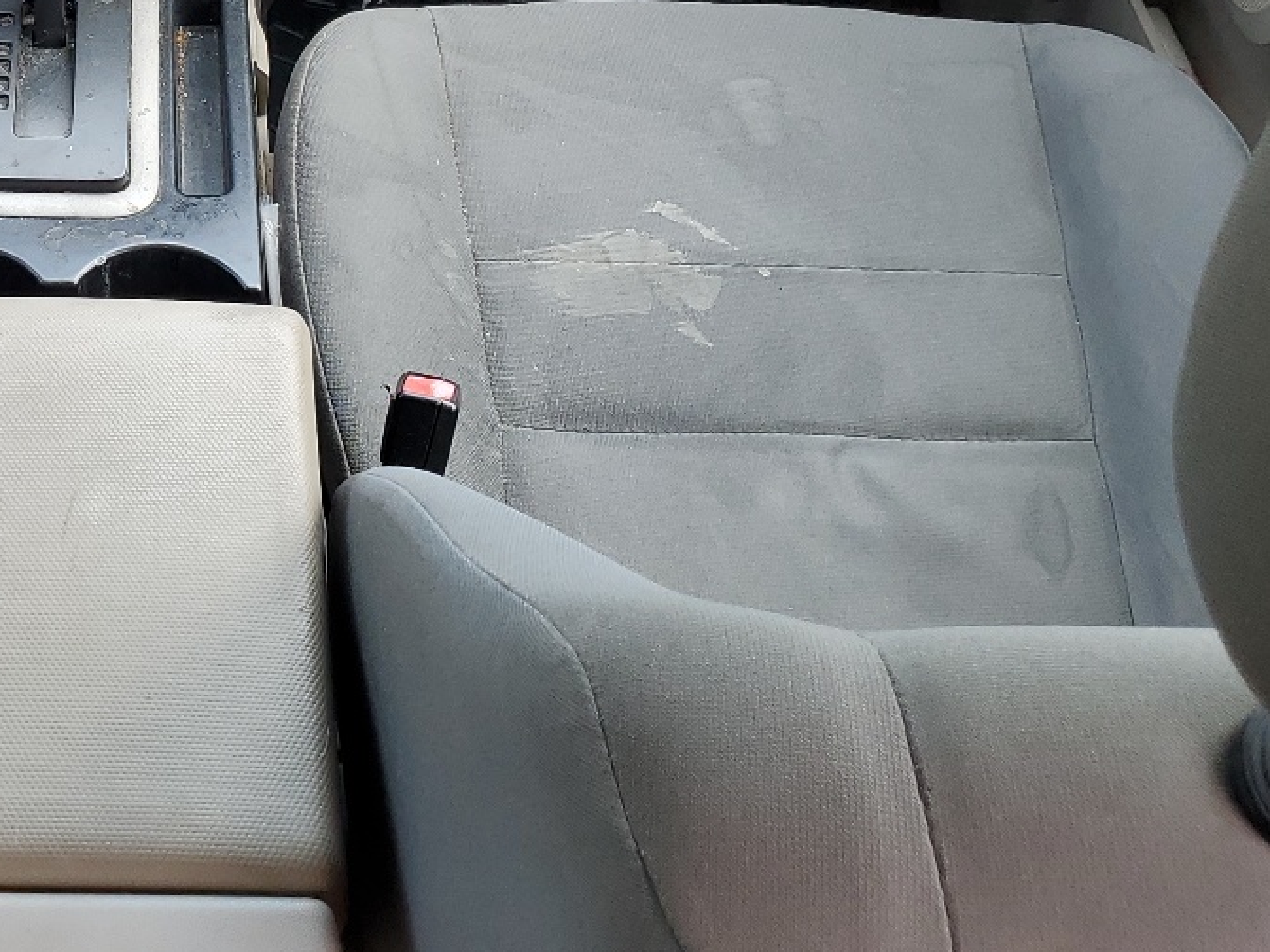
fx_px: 2274
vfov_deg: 22.8
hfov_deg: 29.8
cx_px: 112
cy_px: 23
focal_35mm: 62
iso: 50
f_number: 1.5
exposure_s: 1/238
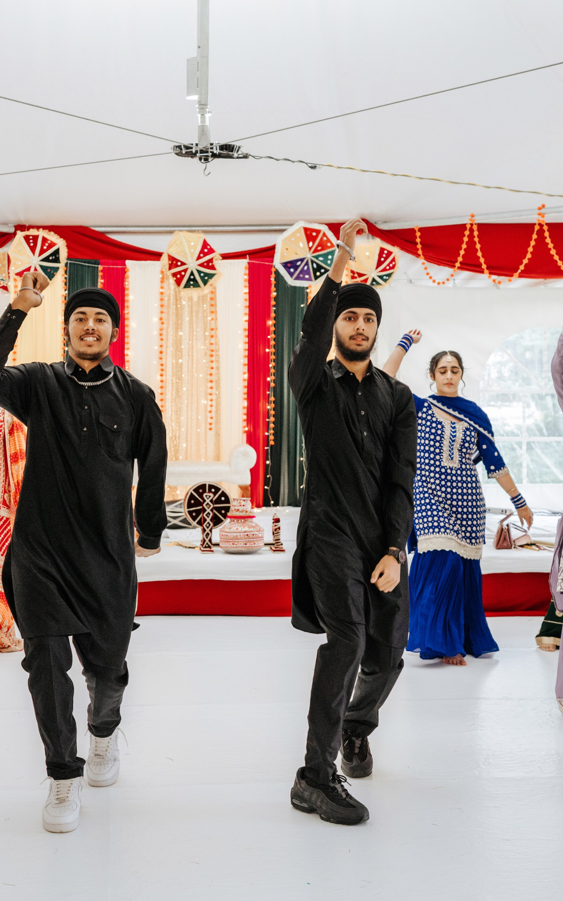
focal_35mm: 54
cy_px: 447
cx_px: 188
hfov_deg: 23.9
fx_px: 1326
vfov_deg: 37.5
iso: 1600
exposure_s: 1/200
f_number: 3.5
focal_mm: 35
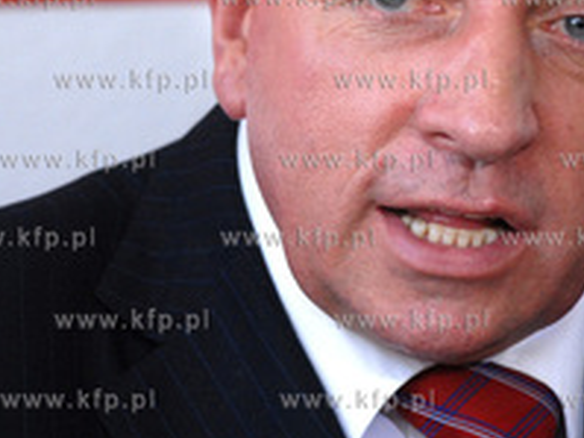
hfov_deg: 4.4
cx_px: 235
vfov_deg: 3.3
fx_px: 7587
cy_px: 121
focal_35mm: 450
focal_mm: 155
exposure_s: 1/200
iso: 800
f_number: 4
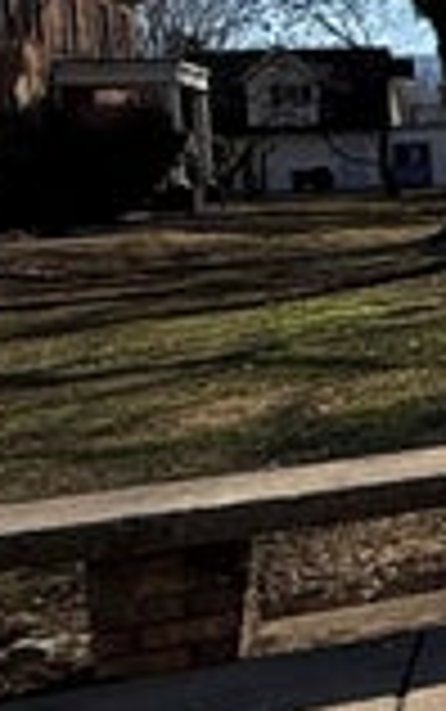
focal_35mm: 80
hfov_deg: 10.8
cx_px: 1349
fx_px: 1553
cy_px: 153
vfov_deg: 25.4
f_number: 2.2
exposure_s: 1/3125
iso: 50
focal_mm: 2.22
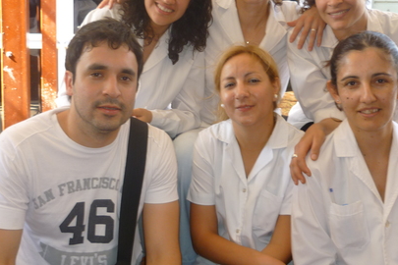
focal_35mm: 51
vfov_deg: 26.4
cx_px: 194
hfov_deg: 38.9
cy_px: 103
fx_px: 564
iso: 100
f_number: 2.8
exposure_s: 1/30
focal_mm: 5.5
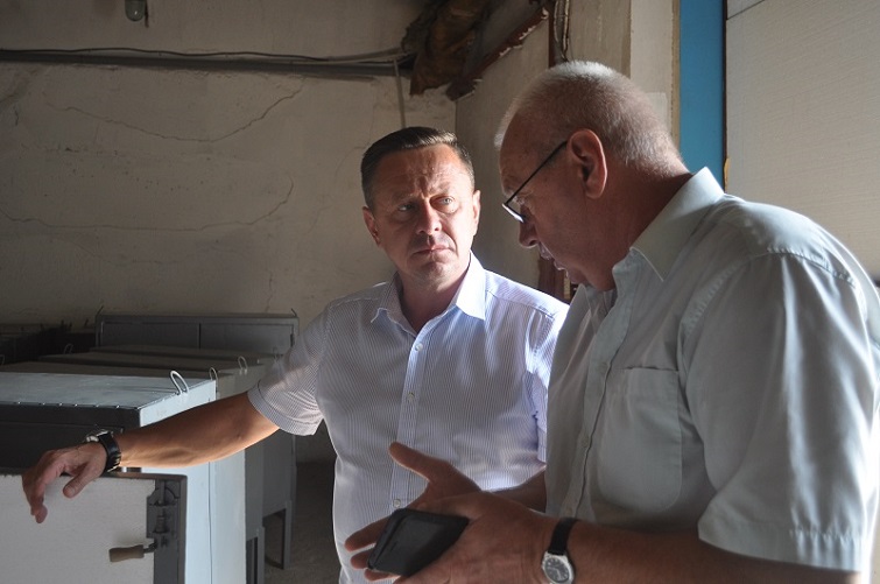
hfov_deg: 53.2
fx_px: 879
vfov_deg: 36.8
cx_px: 440
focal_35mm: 36
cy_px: 292
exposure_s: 1/60
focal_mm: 24
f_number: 4
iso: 450
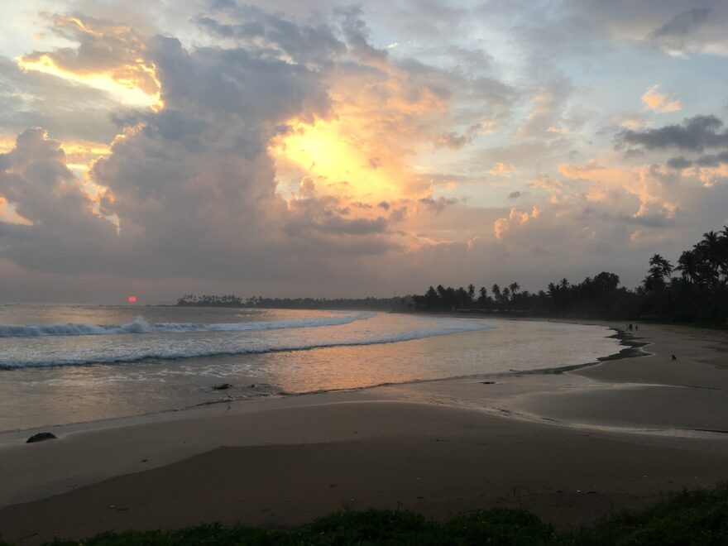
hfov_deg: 61.7
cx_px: 364
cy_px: 273
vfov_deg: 48.2
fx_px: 610
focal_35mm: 29
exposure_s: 1/130
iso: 25
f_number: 2.2
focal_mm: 4.15
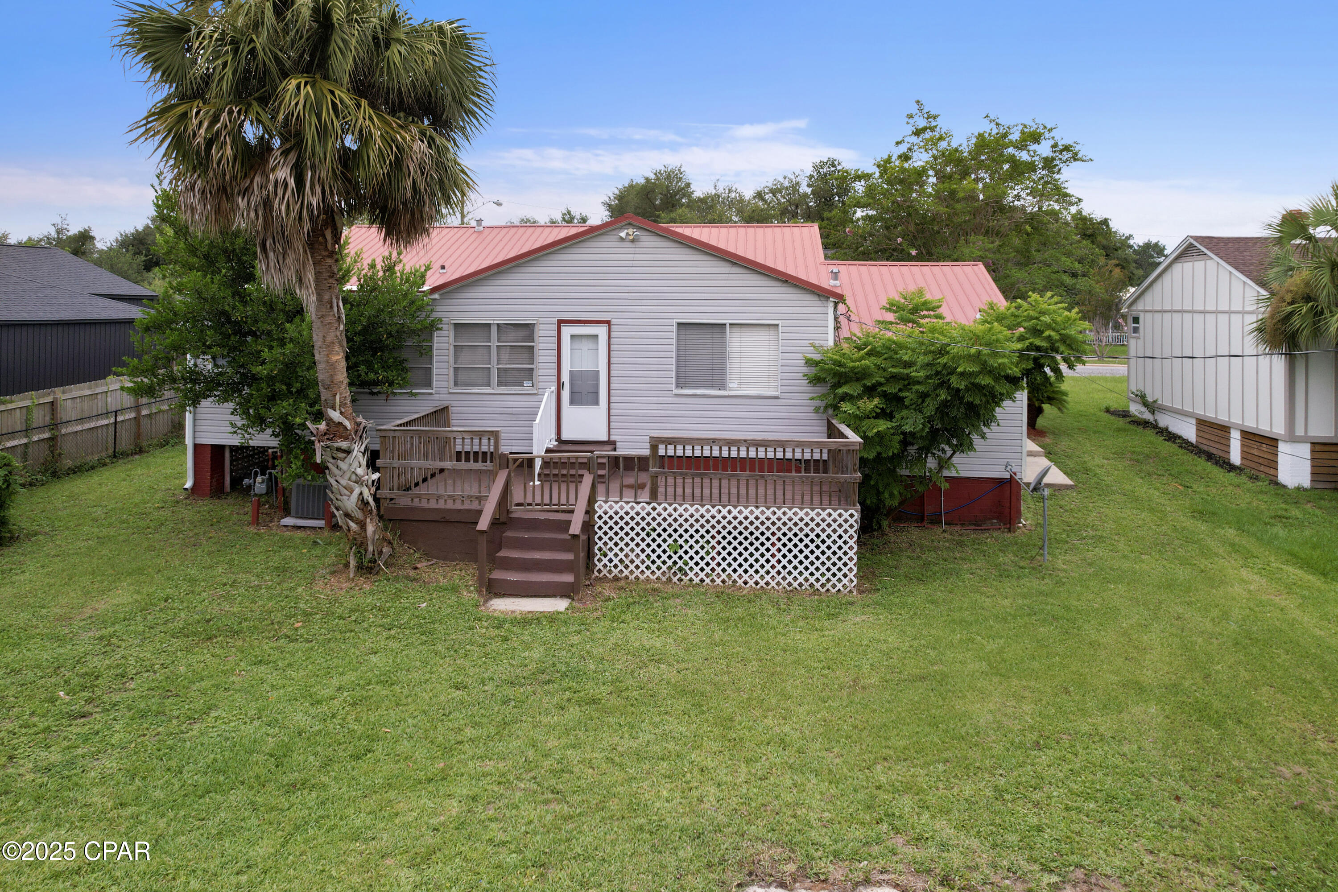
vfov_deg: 57.2
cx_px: 669
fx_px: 818
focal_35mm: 22
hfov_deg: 78.6
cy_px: 446
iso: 110
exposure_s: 1/1000
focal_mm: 8.38
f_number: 2.8
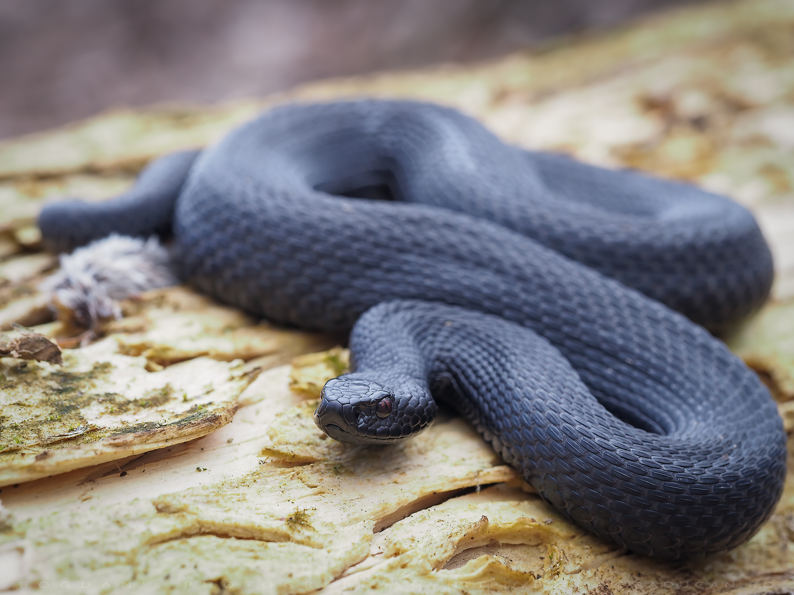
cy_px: 298
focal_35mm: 120
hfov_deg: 16.4
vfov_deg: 12.3
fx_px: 2752
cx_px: 397
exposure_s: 1/125
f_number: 5
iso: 400
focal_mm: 60
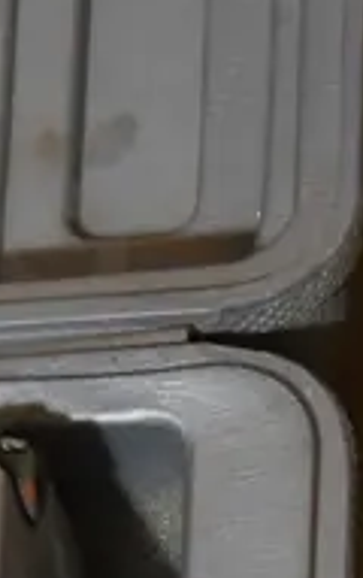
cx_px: -617
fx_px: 4116
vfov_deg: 7.7
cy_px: 1144
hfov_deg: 4.9
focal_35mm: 261
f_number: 5.6
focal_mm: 23
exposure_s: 1/60
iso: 800
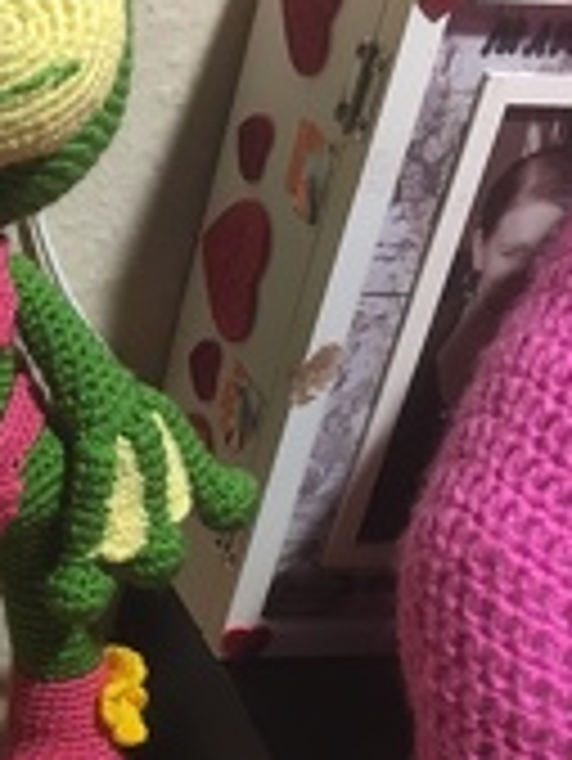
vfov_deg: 24.1
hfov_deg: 17.3
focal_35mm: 80
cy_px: 576
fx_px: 1760
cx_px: -185
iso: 100
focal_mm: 4.15
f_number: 2.2
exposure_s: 1/33
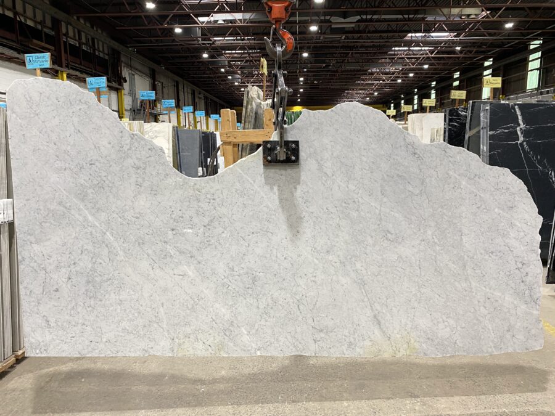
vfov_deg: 53.1
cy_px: 208
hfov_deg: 67.3
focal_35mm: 26
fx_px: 417
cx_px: 278
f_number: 1.8
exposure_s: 1/60
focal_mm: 4.25
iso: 80
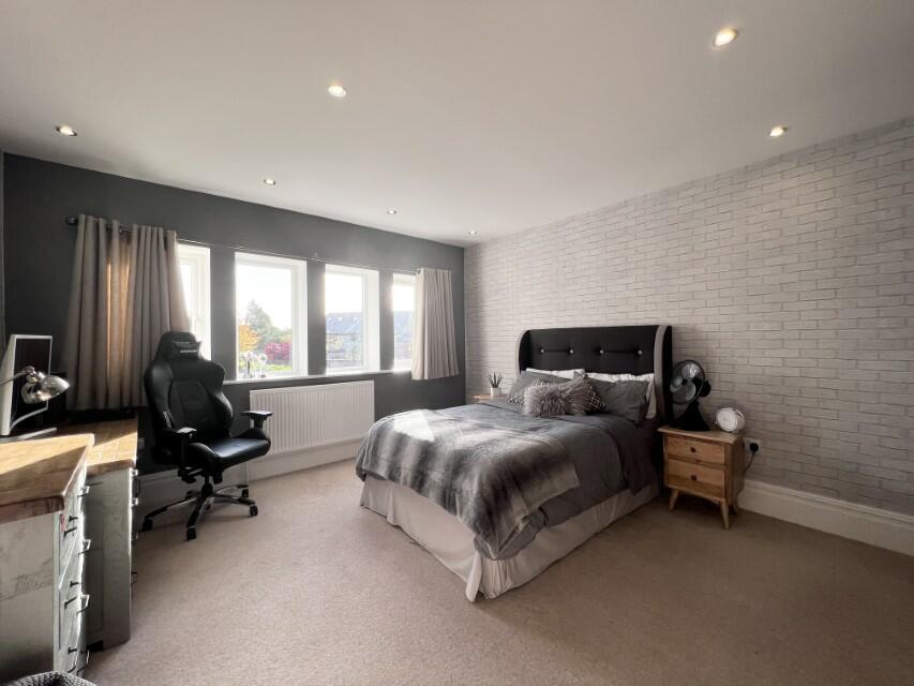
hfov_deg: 106.2
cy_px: 343
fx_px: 343
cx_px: 457
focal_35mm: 13
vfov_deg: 89.9
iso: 32
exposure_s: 1/172
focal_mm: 1.57
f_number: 1.8
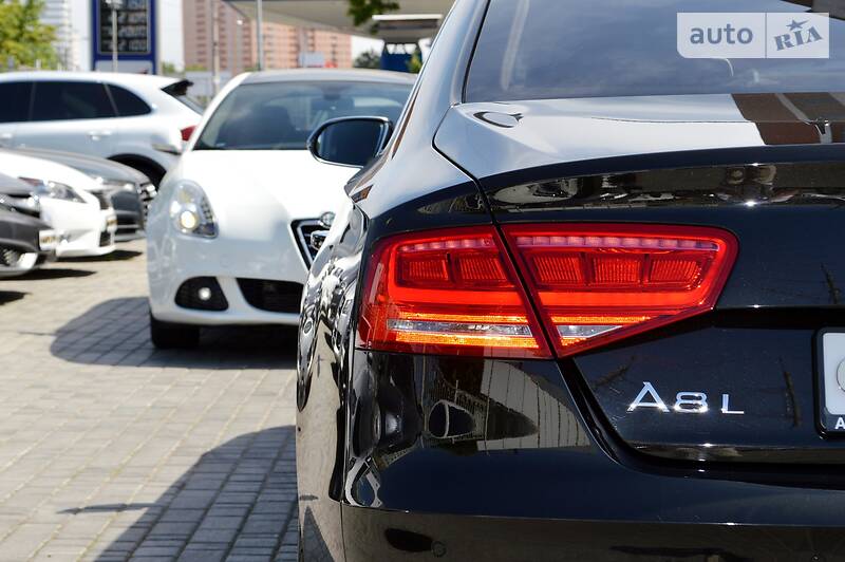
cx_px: 422
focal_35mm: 82
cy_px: 281
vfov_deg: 16.5
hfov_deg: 24.6
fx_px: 1935
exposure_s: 1/200
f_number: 8
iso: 100
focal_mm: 55
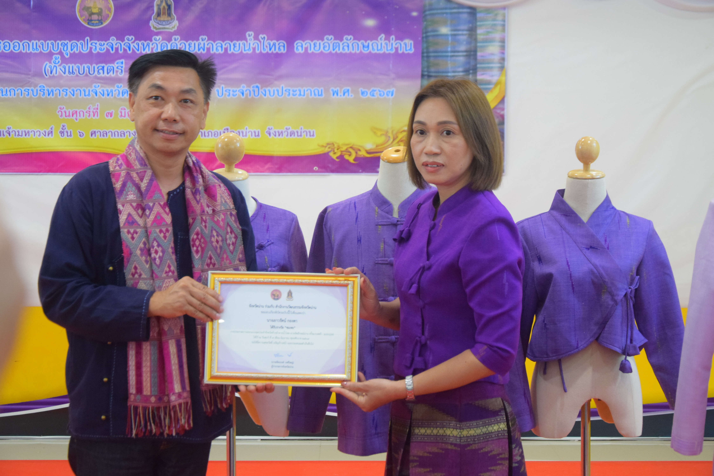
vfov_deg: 20.2
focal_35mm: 68
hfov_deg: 29.9
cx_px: 357
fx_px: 1339
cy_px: 238
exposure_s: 1/100
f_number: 4.8
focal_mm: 45
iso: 2500
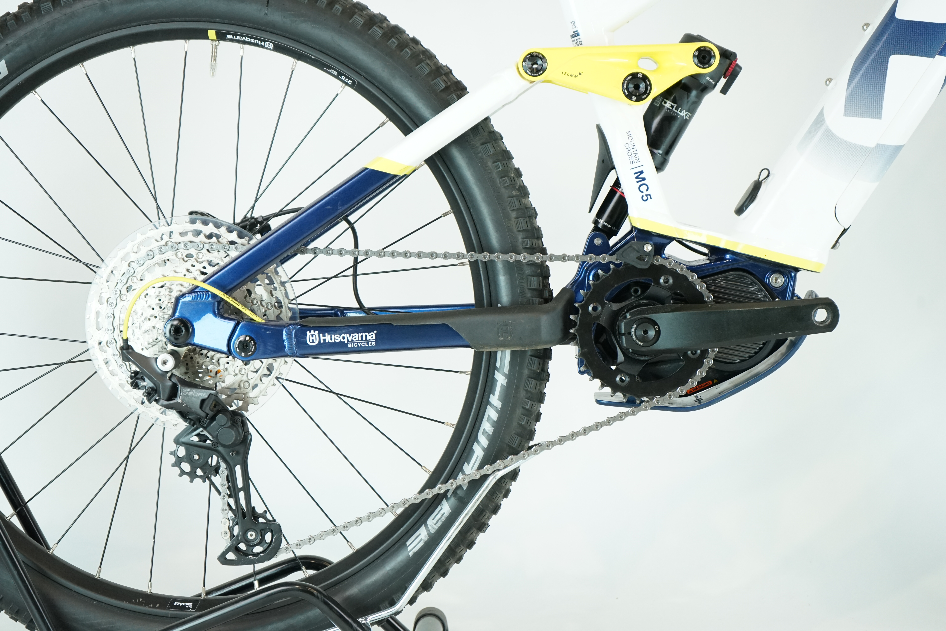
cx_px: 473
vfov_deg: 19.5
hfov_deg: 28.8
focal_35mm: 70
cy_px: 316
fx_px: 1839
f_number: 6.3
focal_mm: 70
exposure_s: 1/200
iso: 2000
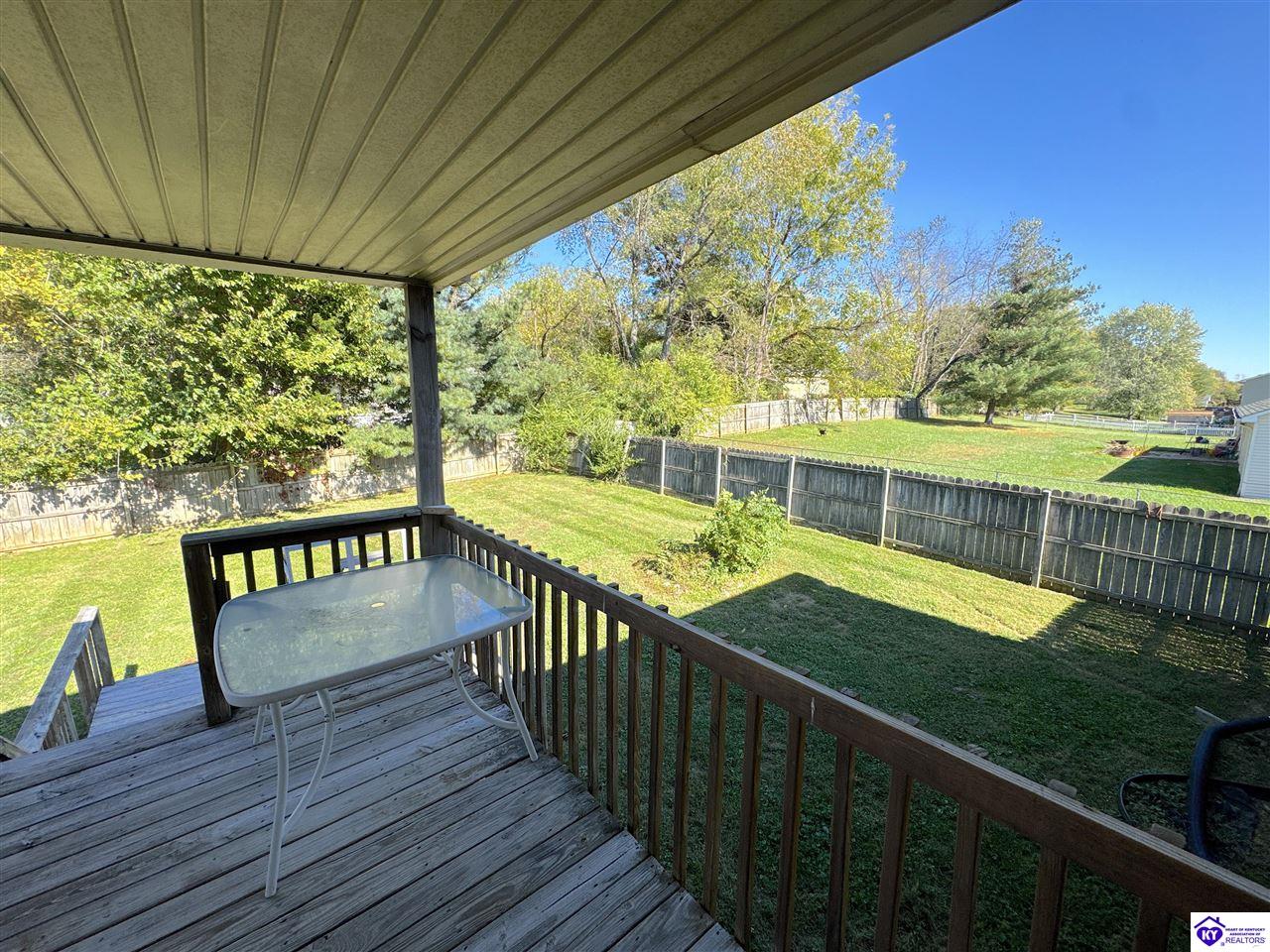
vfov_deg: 85.7
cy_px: 476
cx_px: 635
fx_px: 514
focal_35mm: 14
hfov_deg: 102.1
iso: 40
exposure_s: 1/600
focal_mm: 2.22
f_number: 2.2
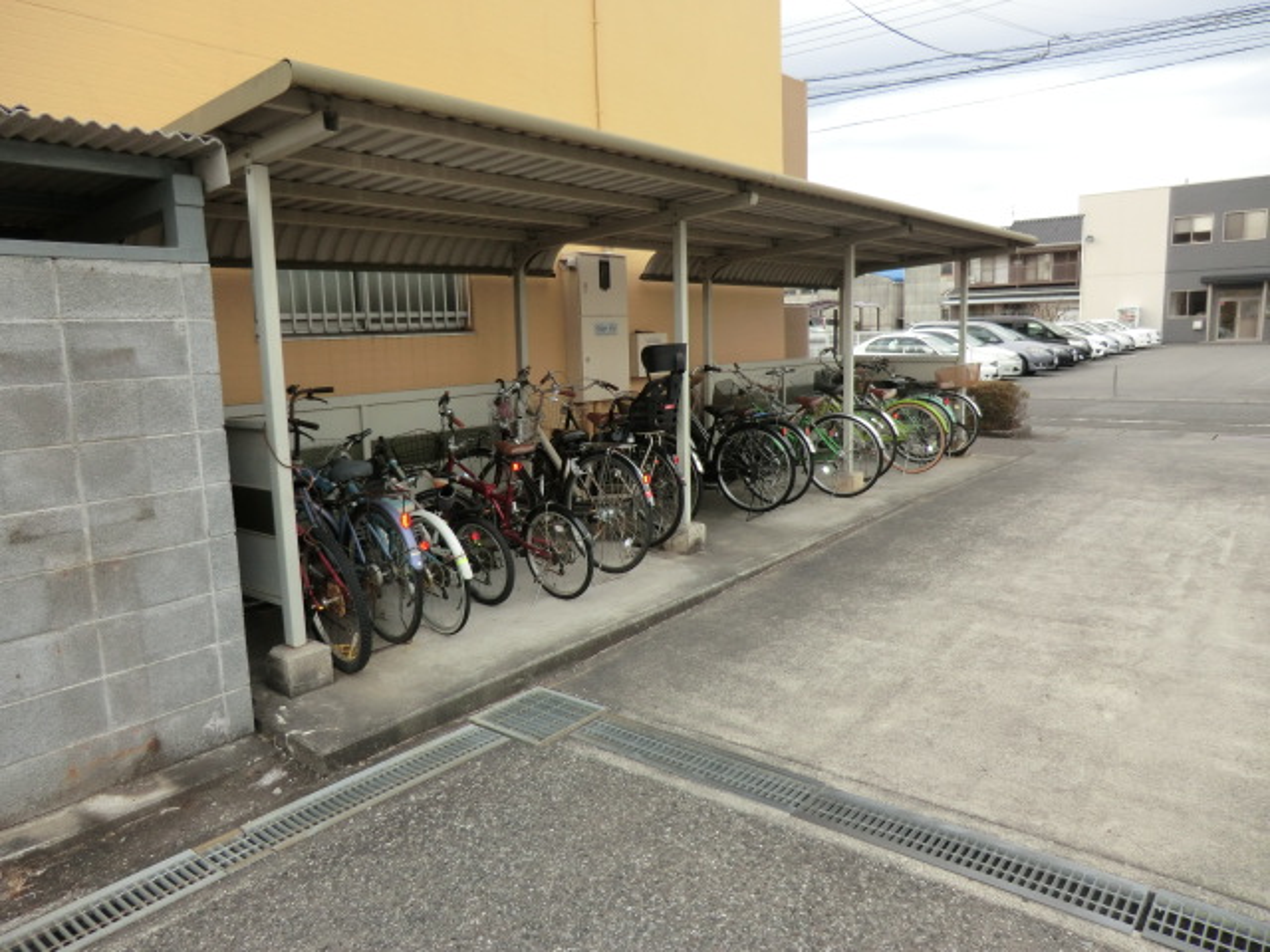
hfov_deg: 71.6
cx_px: 635
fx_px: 881
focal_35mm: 24
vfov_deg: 56.8
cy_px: 476
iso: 80
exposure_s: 1/250
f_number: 3.2
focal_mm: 4.3
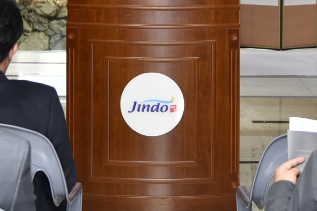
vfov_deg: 9.2
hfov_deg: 14.1
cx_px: 158
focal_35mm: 146
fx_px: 1286
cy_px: -91
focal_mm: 44
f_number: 4
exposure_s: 1/125
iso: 1000
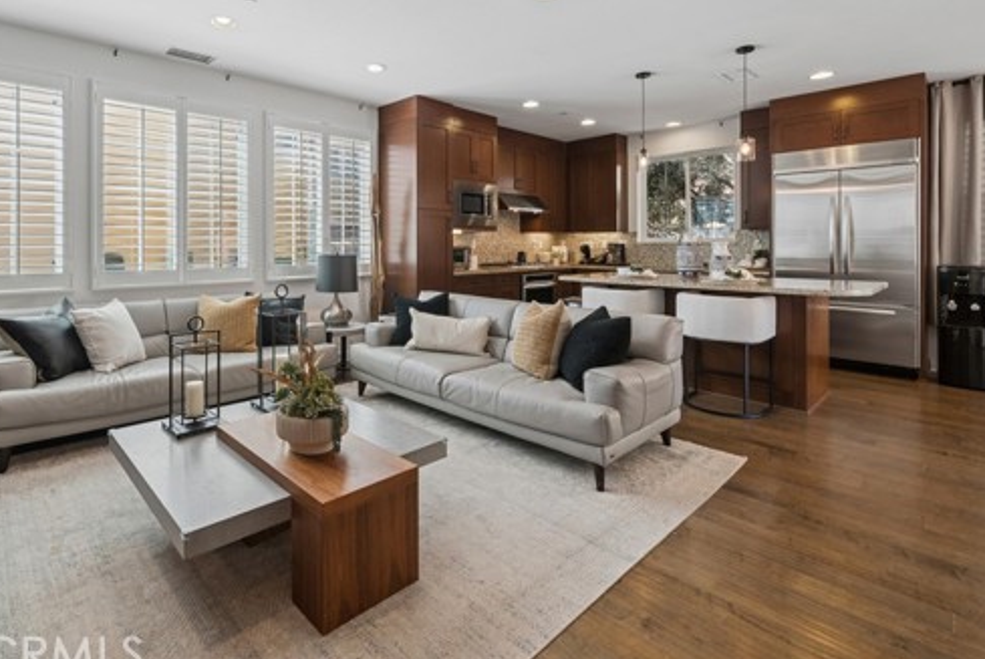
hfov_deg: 92.3
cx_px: 405
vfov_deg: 69.6
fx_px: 466
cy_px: 253
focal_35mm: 17
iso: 400
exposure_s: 1/40
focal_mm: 13
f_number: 8
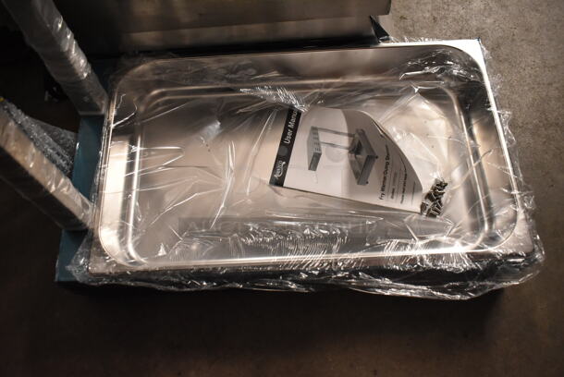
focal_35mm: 30
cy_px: 188
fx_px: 470
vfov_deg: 43.7
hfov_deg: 61.9
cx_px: 282
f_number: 3.8
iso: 2800
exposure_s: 1/125
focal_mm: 20
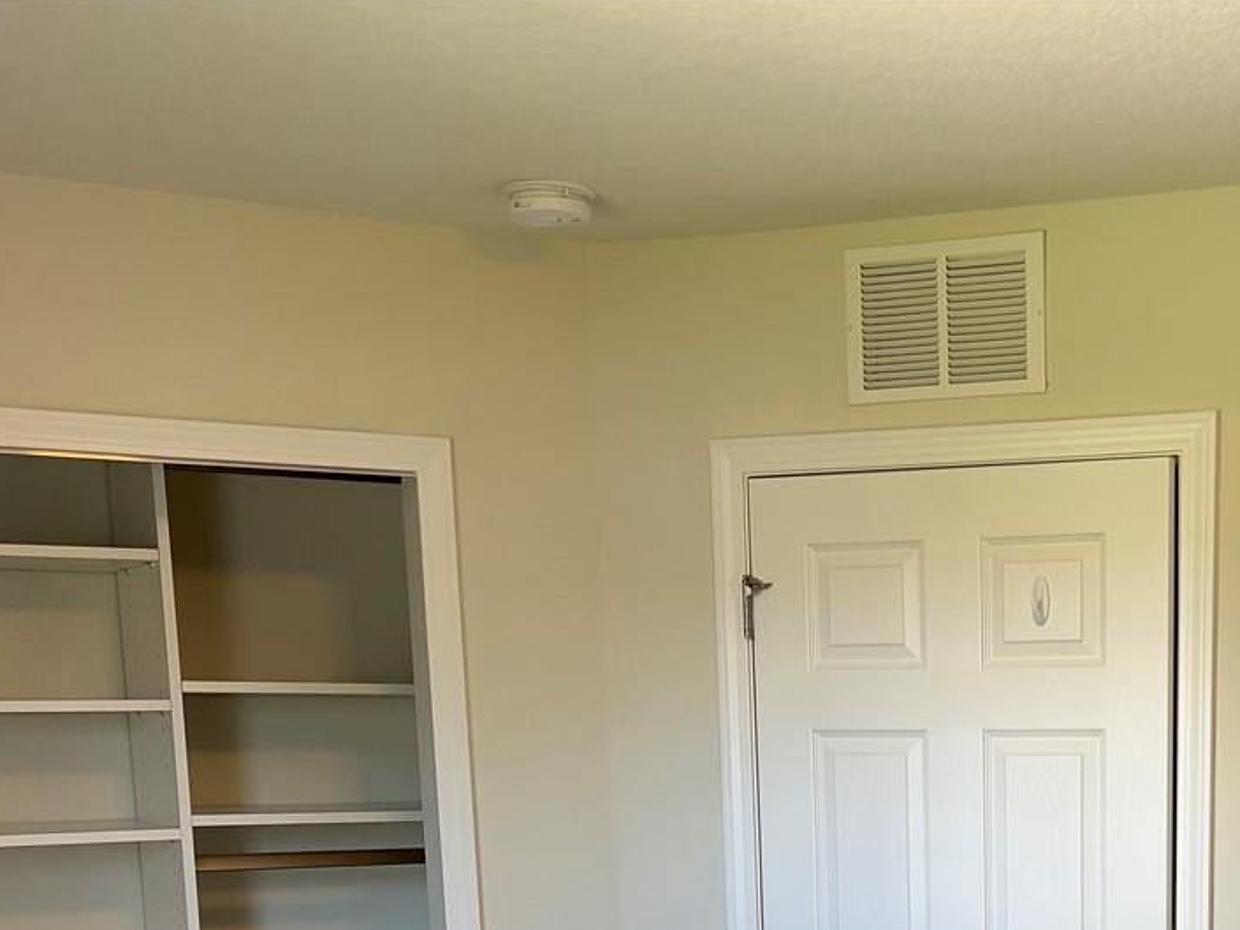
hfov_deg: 31.7
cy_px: 1051
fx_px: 2114
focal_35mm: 59
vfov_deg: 23.2
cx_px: 1018
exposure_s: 1/120
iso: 80
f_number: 1.5
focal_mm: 5.7
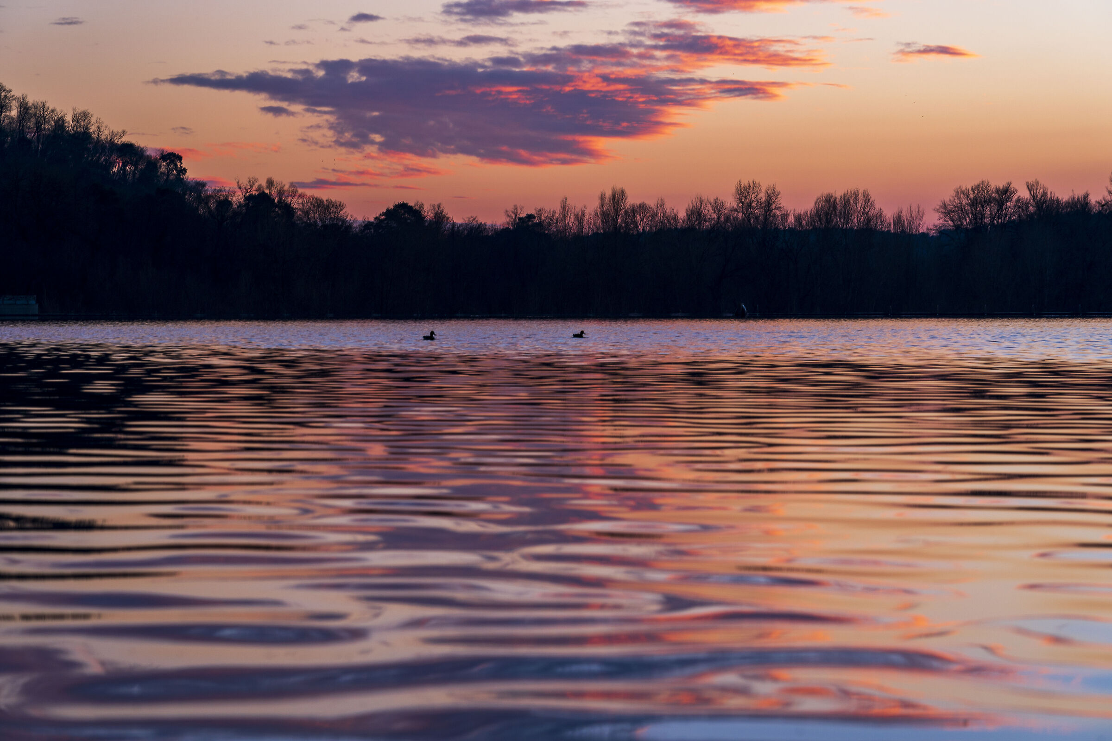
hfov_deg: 19.5
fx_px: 3243
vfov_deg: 13.0
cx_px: 556
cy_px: 370
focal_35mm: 105
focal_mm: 105
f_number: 7.1
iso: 100
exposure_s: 1/60
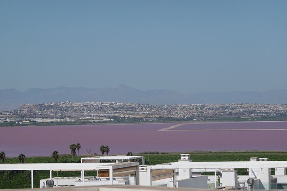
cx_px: 142
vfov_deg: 6.5
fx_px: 1690
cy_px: 96
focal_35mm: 212
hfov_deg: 9.7
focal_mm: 72
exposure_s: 1/1000
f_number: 6.3
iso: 125
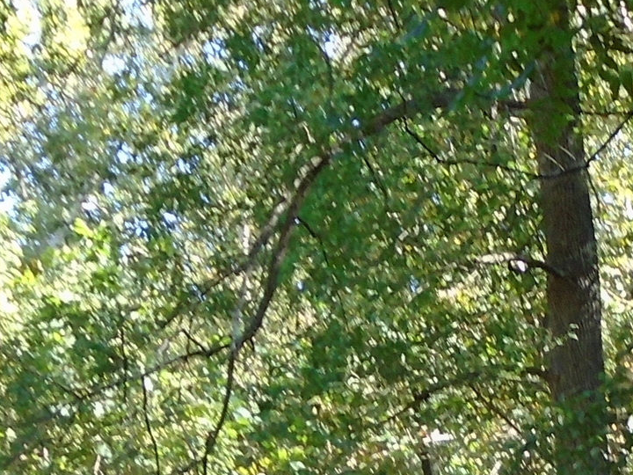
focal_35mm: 111
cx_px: 555
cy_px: 685
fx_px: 2030
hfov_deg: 17.5
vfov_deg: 12.7
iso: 100
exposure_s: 1/60
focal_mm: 4.6
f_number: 3.2
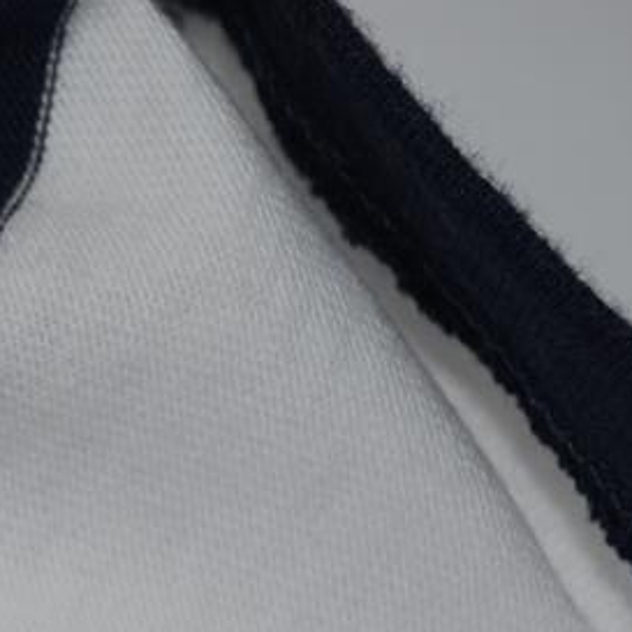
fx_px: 4234
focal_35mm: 205
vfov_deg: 8.5
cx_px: -661
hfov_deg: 8.1
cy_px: 732
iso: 100
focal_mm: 38
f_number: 5
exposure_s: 1/60
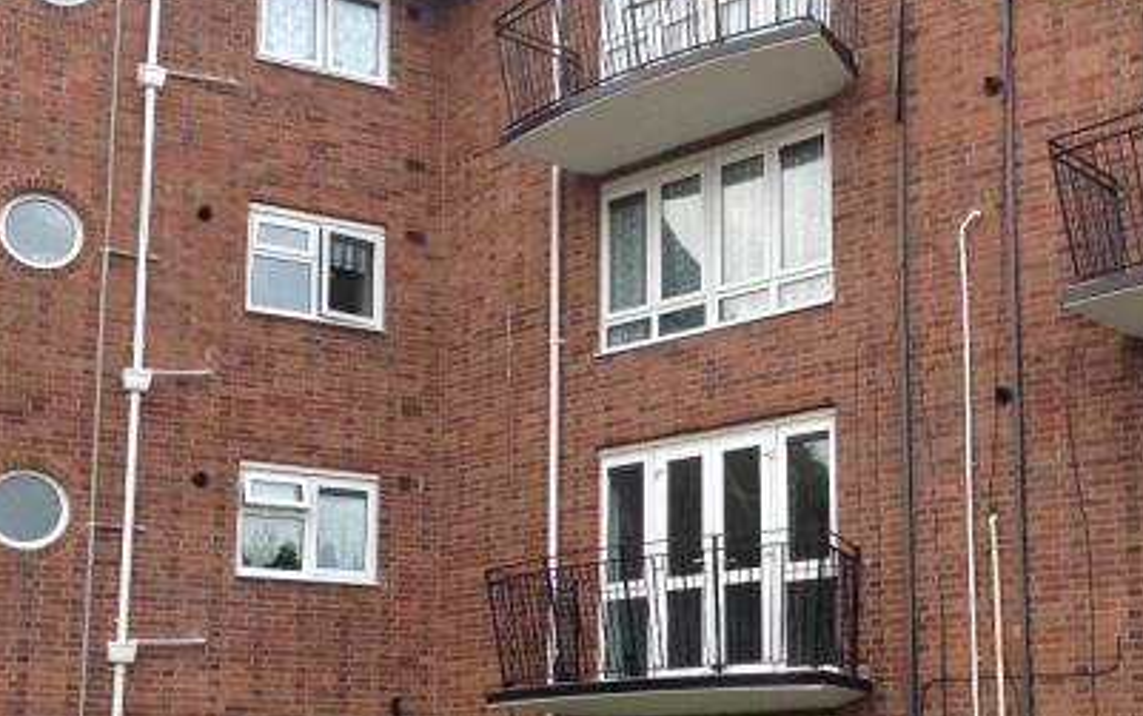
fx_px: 1683
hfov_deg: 37.4
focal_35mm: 54
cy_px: 583
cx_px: 671
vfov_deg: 23.6
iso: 80
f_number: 2.4
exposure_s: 1/120
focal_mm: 4.28
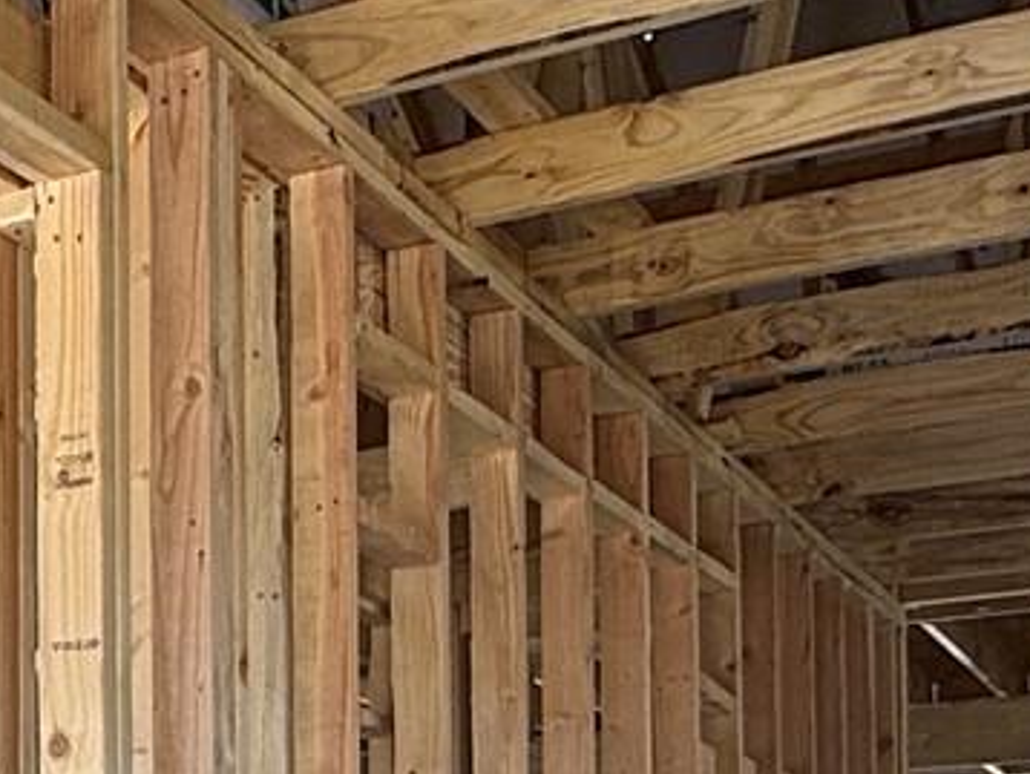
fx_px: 2382
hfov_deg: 21.9
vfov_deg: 17.3
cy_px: 1010
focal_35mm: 80
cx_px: -311
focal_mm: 2.22
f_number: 2.2
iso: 64
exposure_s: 1/131
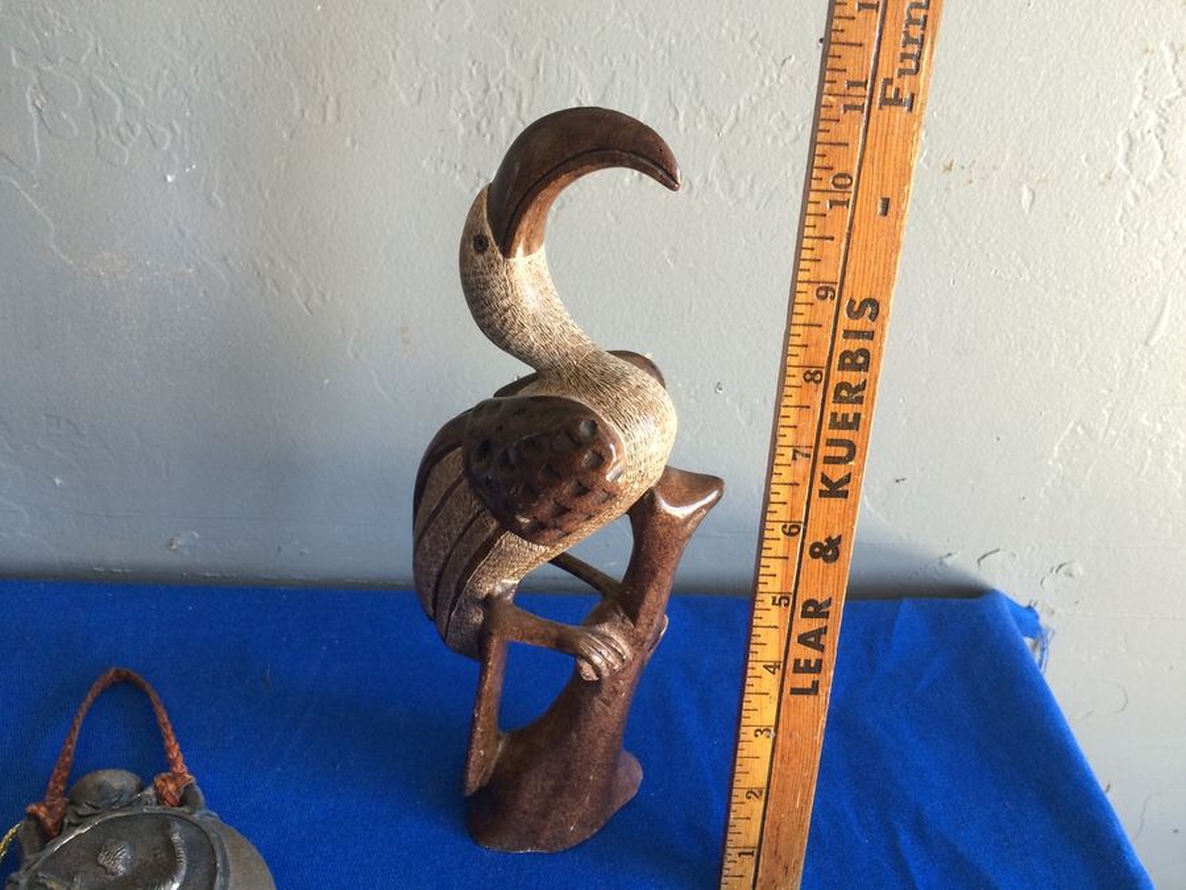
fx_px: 994
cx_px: 593
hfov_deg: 61.7
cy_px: 445
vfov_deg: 48.2
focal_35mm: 29
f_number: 2.2
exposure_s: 1/30
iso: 64
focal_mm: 4.15
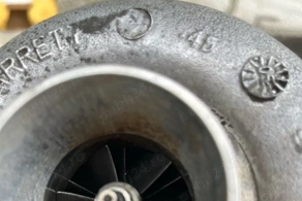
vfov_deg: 33.6
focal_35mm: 37
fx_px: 311
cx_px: 152
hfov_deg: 51.9
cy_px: 190
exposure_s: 1/122
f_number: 1.6
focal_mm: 5.1
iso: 40
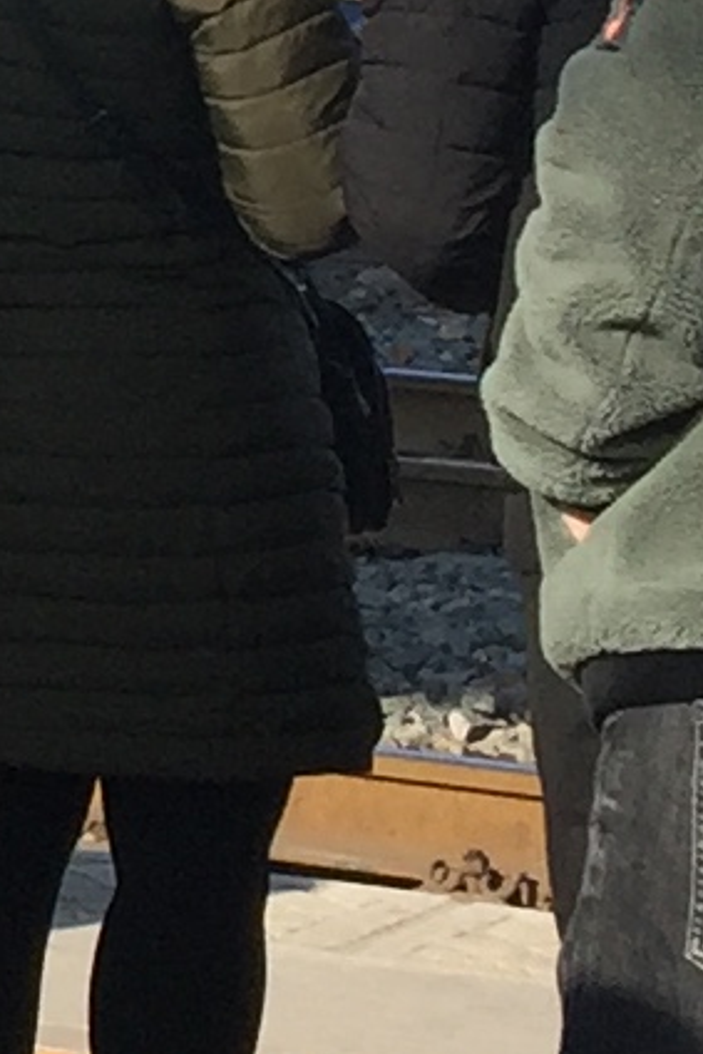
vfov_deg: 8.7
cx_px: -1245
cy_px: -559
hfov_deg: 5.6
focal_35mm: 232
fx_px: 6790
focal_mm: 4.15
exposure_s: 1/1099
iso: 32
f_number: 2.2
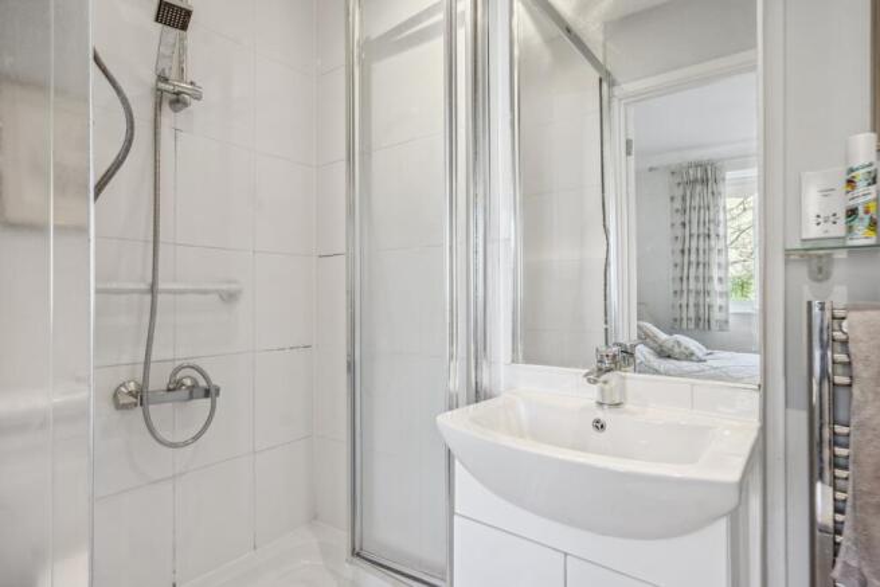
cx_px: 440
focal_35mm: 18
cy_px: 294
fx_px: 440
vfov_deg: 67.4
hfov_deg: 90.0
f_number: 5.6
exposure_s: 1/50
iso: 320
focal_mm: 18
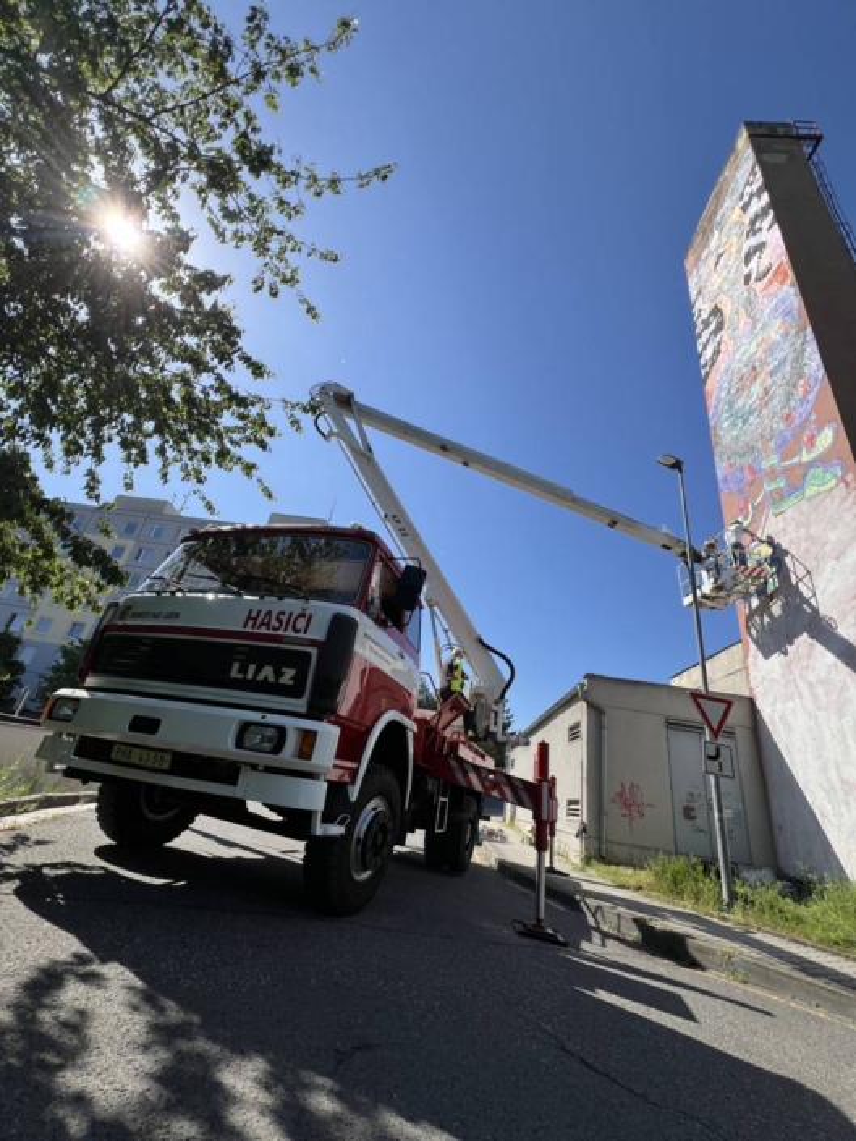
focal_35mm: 13
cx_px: 428
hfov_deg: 89.9
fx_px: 428
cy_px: 570
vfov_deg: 106.2
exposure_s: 1/1647
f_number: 1.8
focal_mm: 1.57
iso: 32
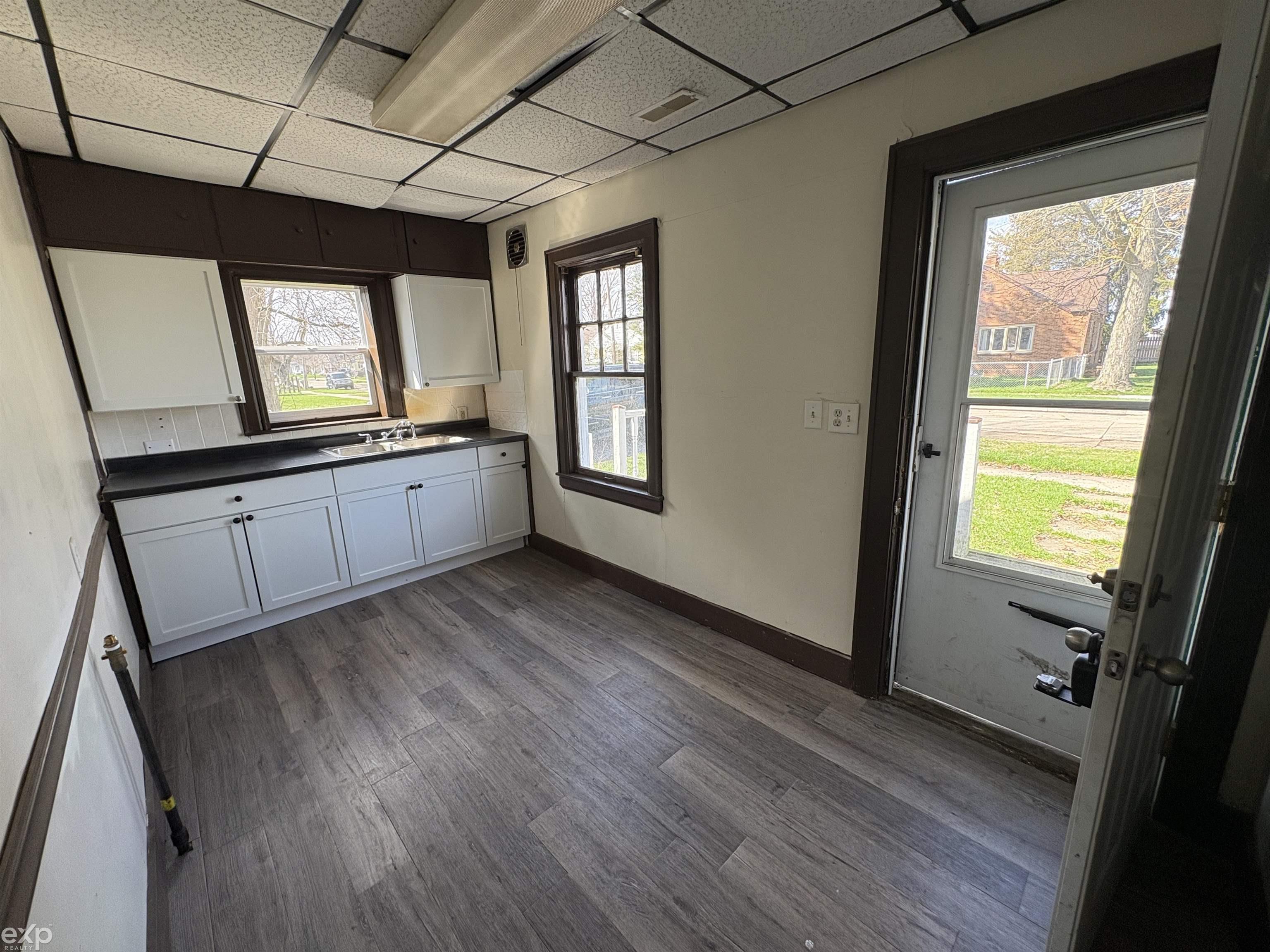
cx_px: 635
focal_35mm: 14
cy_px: 476
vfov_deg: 85.7
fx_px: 514
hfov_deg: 102.1
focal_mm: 2.22
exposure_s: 1/136
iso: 100
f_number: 2.2
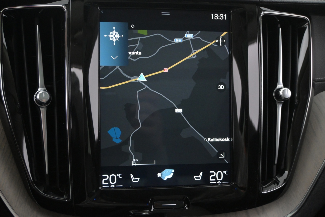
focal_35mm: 38
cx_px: 162
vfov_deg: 35.5
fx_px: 339
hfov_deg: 51.3
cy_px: 108
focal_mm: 25
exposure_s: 1/40
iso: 3200
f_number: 4.2
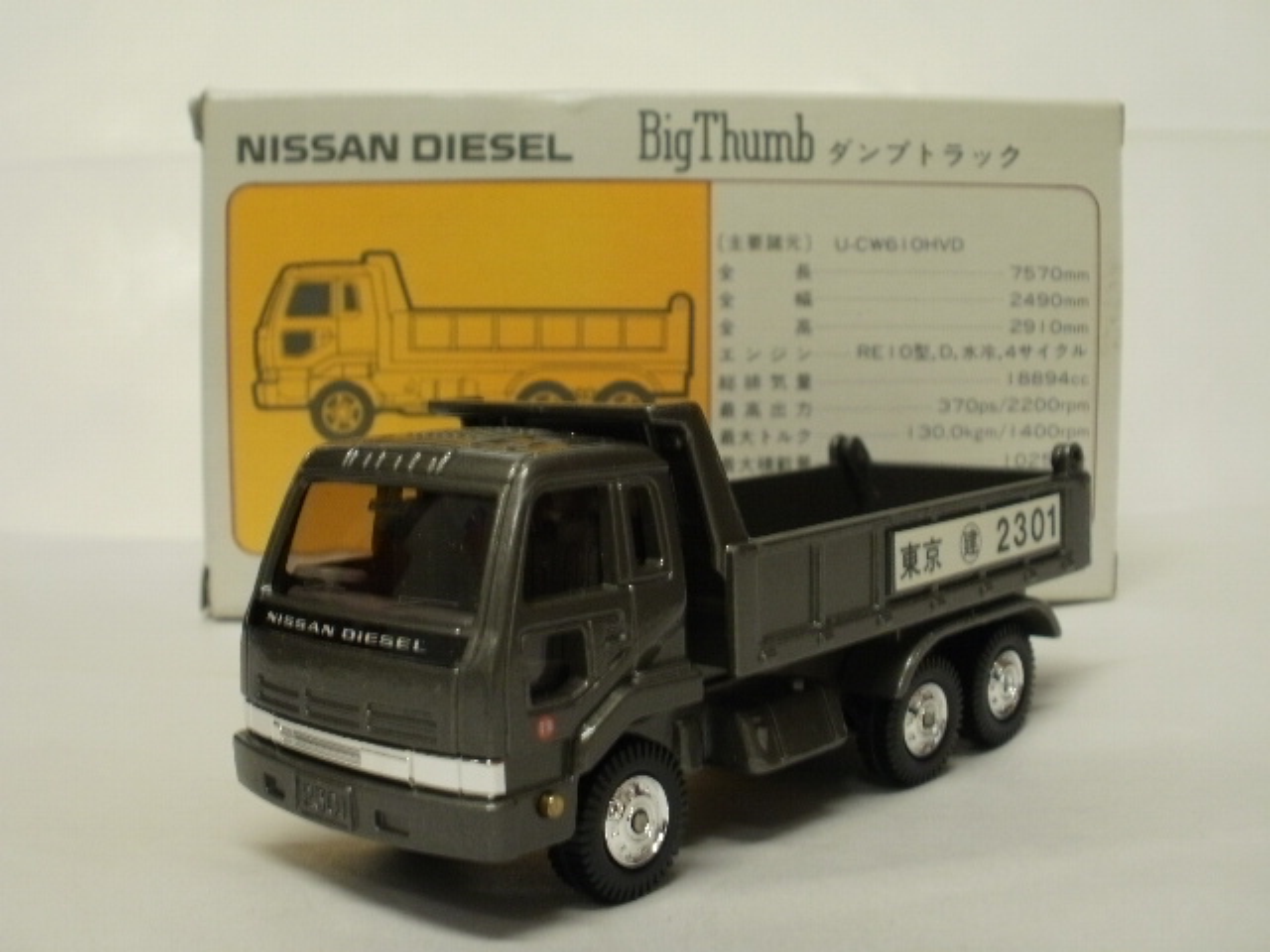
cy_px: 476
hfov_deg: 42.9
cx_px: 635
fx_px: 1614
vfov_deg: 32.9
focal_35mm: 44
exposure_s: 1/10
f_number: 4
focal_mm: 7.7
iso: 125
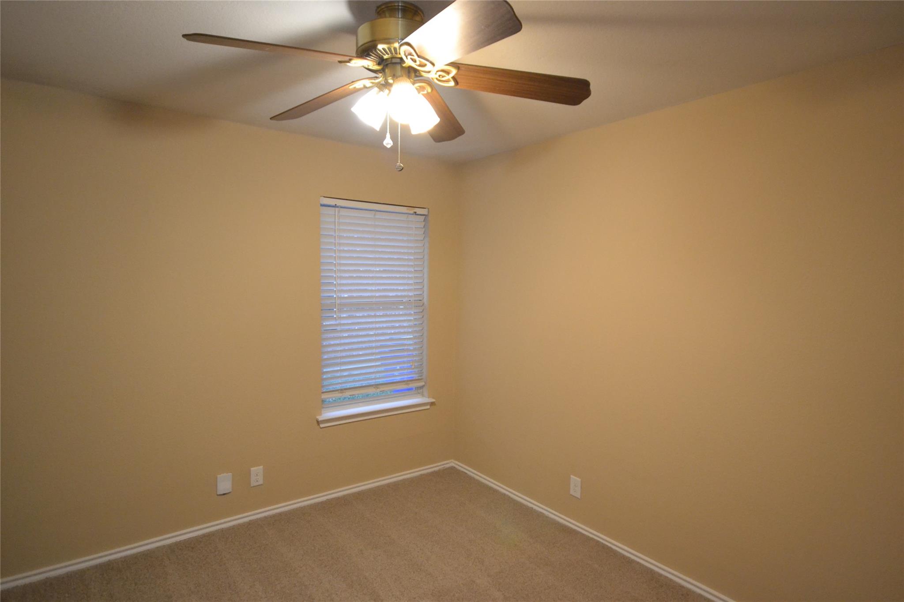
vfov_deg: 63.2
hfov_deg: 85.4
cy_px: 301
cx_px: 452
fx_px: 490
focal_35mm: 20
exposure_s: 1/60
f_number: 4.5
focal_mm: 13
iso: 2500
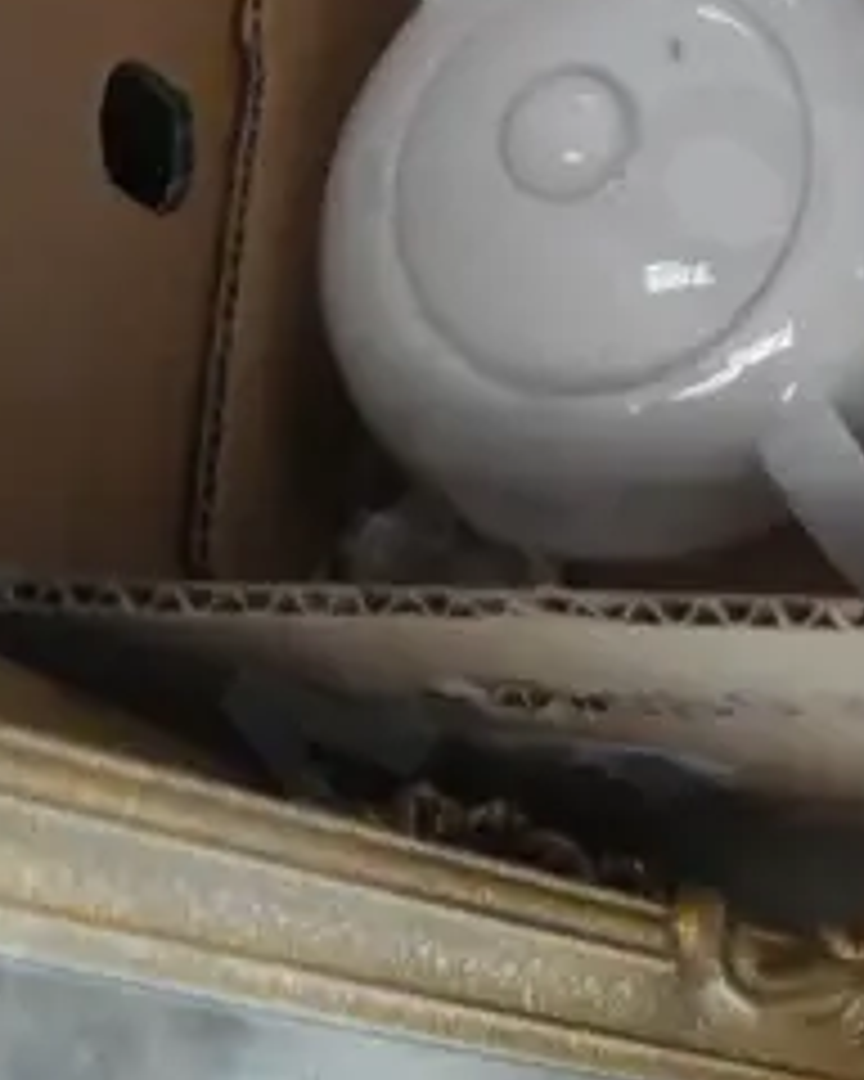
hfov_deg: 9.9
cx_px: 1402
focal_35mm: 150
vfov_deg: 12.0
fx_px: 4795
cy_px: -716
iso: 3200
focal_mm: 18
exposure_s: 1/40
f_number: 4
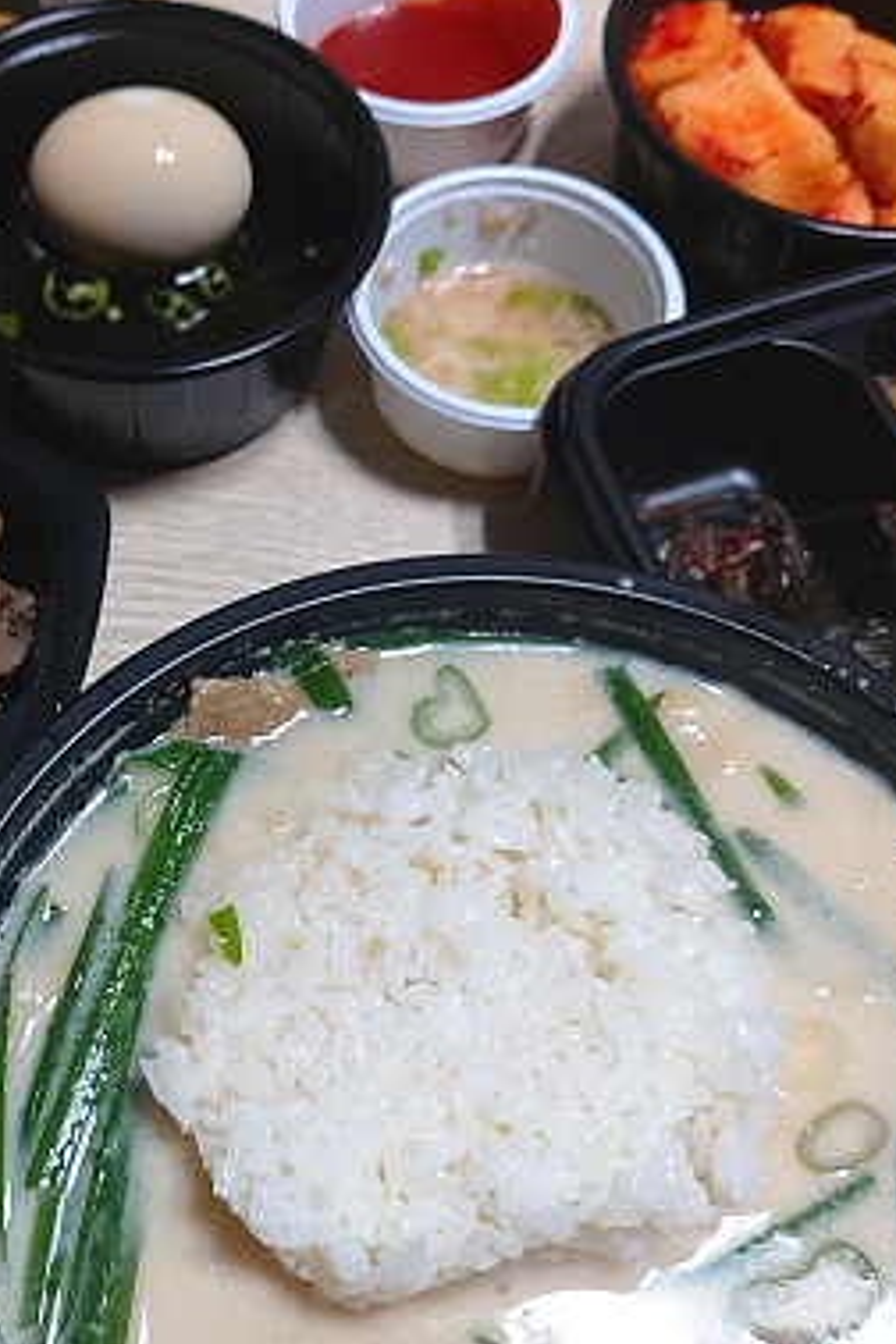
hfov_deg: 30.0
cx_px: 210
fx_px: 1643
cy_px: 750
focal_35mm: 44
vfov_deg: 44.4
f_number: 2
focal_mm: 4.58
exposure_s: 1/30
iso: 200
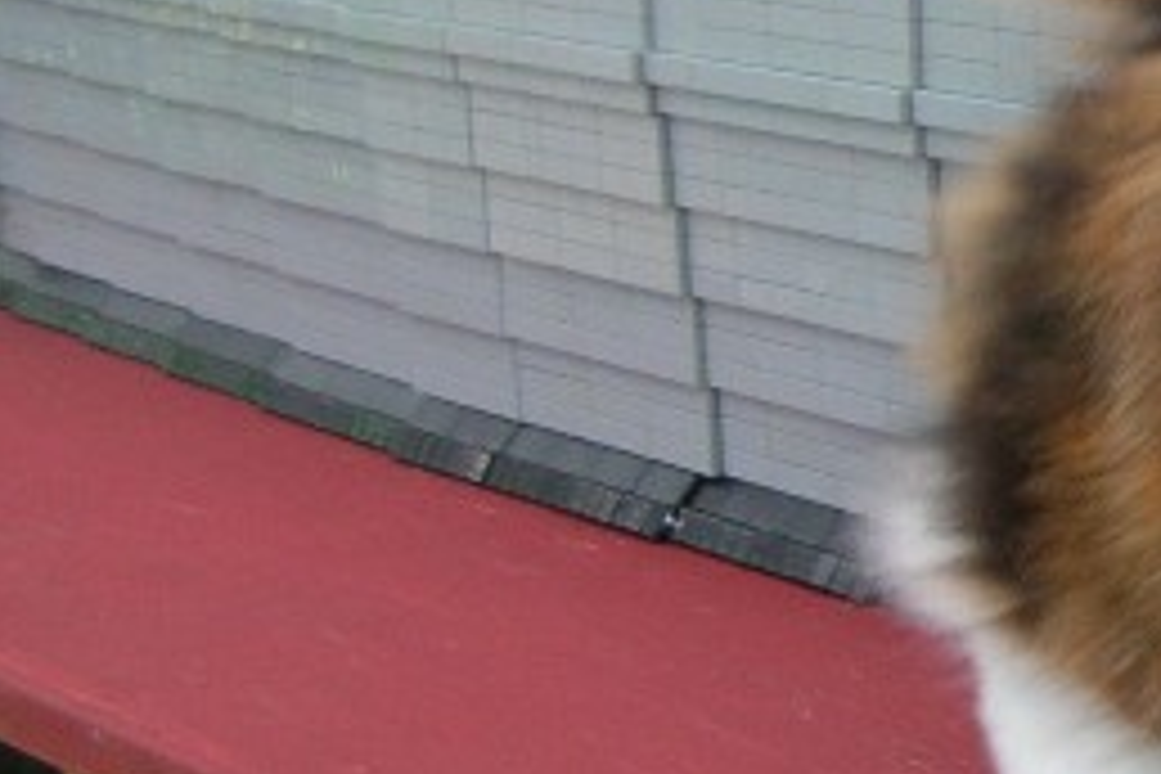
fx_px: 4160
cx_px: 1978
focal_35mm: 129
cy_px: 394
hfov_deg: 14.3
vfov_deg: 10.6
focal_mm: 5.8
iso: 50
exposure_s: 1/30
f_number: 2.8
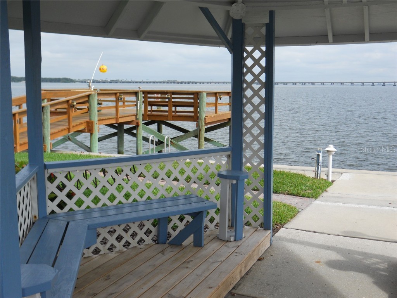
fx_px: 470
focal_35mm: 41
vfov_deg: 35.1
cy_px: 149
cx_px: 198
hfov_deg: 45.8
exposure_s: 1/800
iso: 80
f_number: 3.2
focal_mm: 7.3
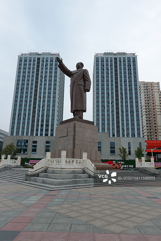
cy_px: 120
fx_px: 174
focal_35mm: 26
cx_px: 80
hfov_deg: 49.5
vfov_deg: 69.4
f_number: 5
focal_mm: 9.54
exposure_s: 1/200
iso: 125
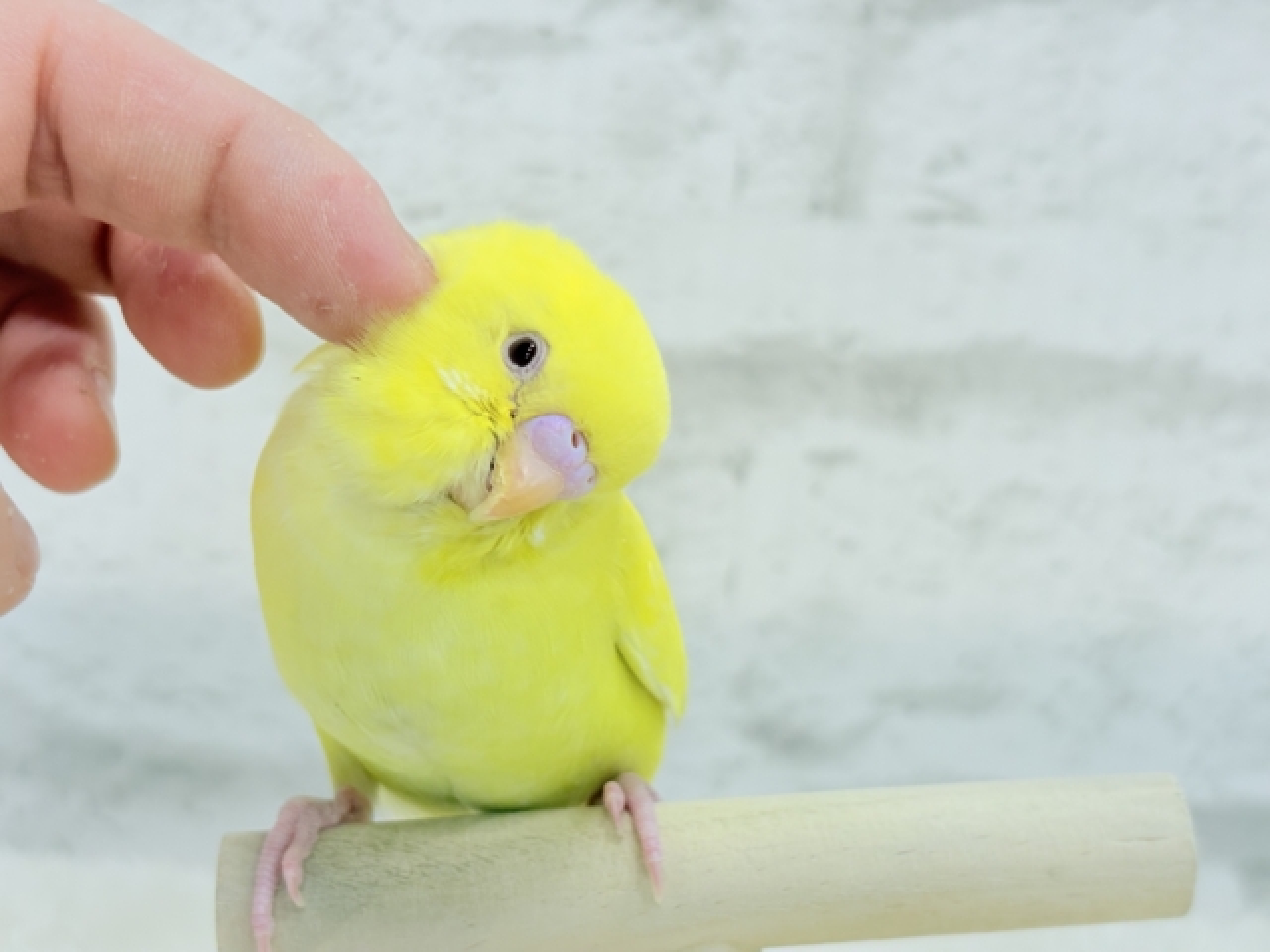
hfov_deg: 36.8
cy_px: 476
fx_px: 1908
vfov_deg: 28.0
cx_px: 635
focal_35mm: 52
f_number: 1.6
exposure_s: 1/100
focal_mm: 5.96
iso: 80
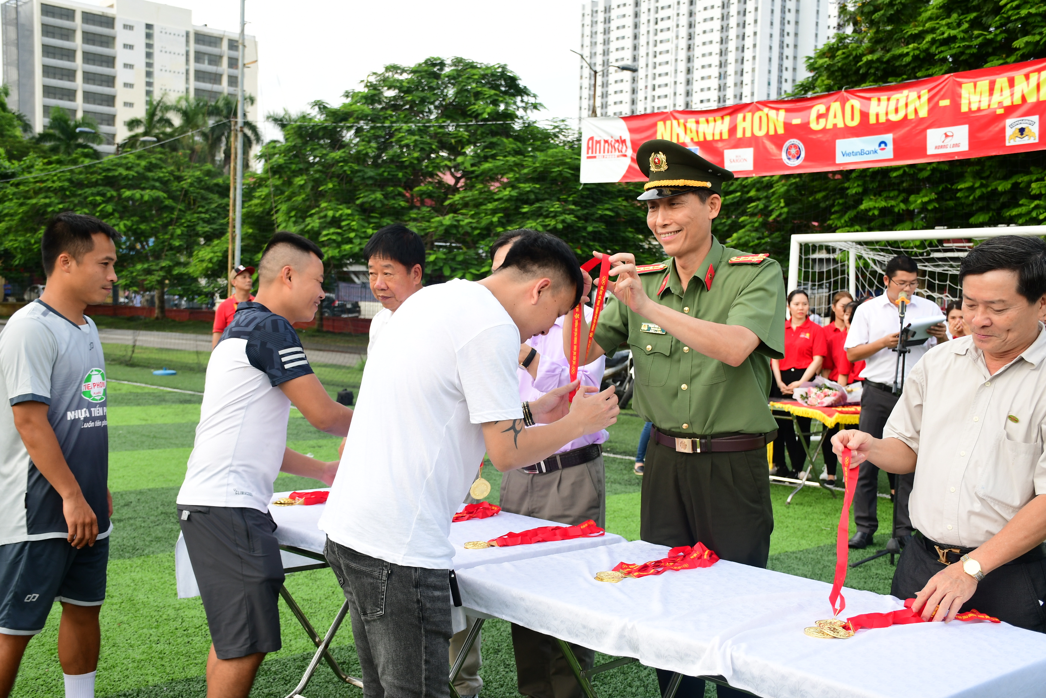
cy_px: 349
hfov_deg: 47.9
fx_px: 1177
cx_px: 523
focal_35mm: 40
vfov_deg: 33.0
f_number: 5.6
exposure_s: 1/200
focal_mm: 27
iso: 320
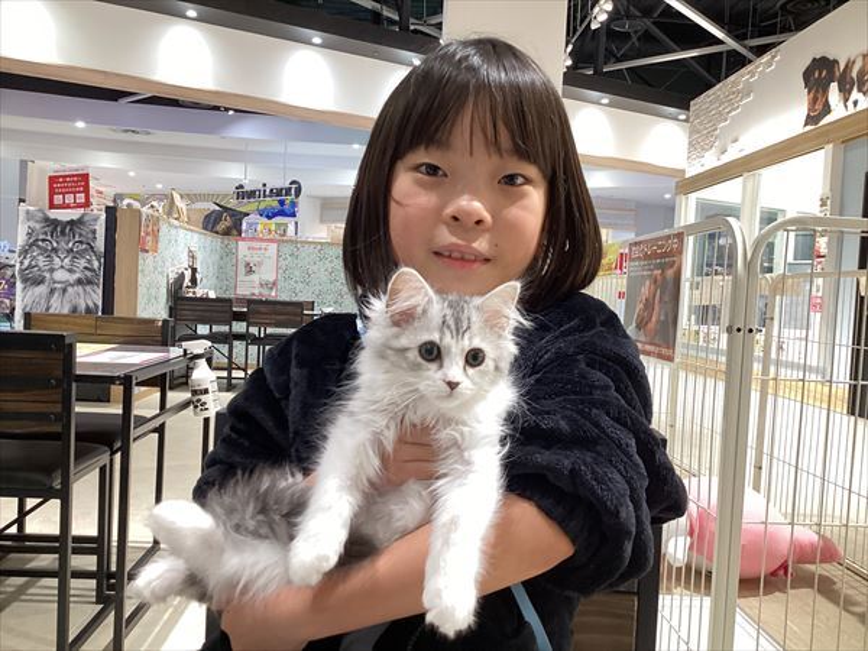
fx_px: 777
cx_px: 434
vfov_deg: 45.4
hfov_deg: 58.4
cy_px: 326
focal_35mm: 31
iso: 160
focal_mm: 3.3
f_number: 2.4
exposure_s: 1/60
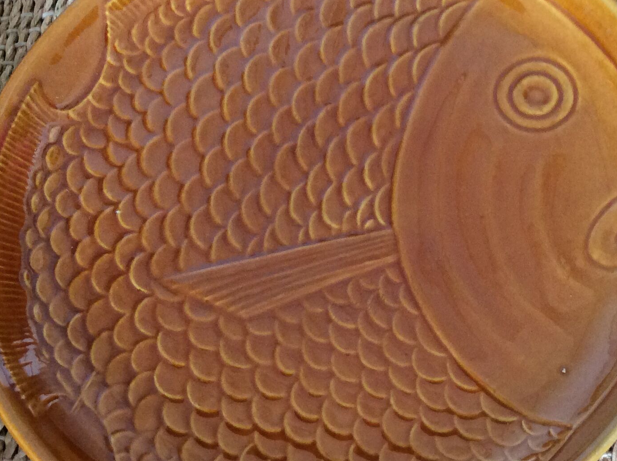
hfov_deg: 31.5
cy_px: 311
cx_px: 477
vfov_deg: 24.2
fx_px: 1068
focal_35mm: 60
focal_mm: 3.3
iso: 125
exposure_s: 1/25
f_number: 2.4
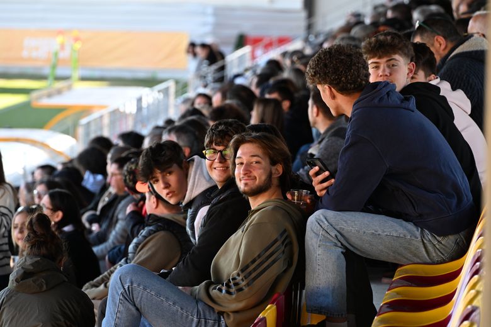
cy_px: 164
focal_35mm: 300
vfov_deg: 4.6
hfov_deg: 6.9
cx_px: 246
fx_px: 4091
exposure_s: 1/60
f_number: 9
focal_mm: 300
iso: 400
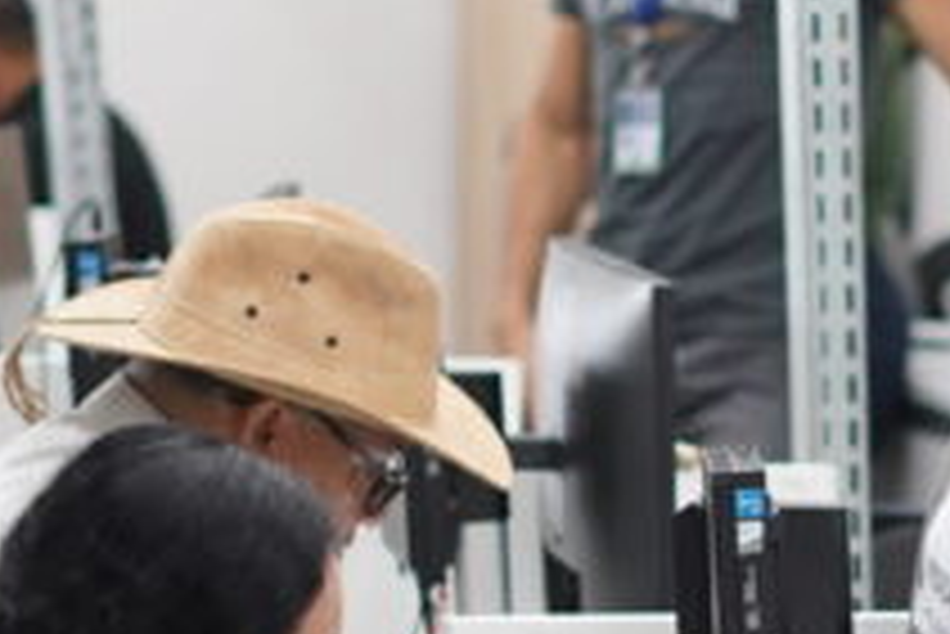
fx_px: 7499
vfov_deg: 4.8
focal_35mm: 284
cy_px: 780
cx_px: 671
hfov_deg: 7.2
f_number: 1.8
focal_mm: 50
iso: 1000
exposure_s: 1/100
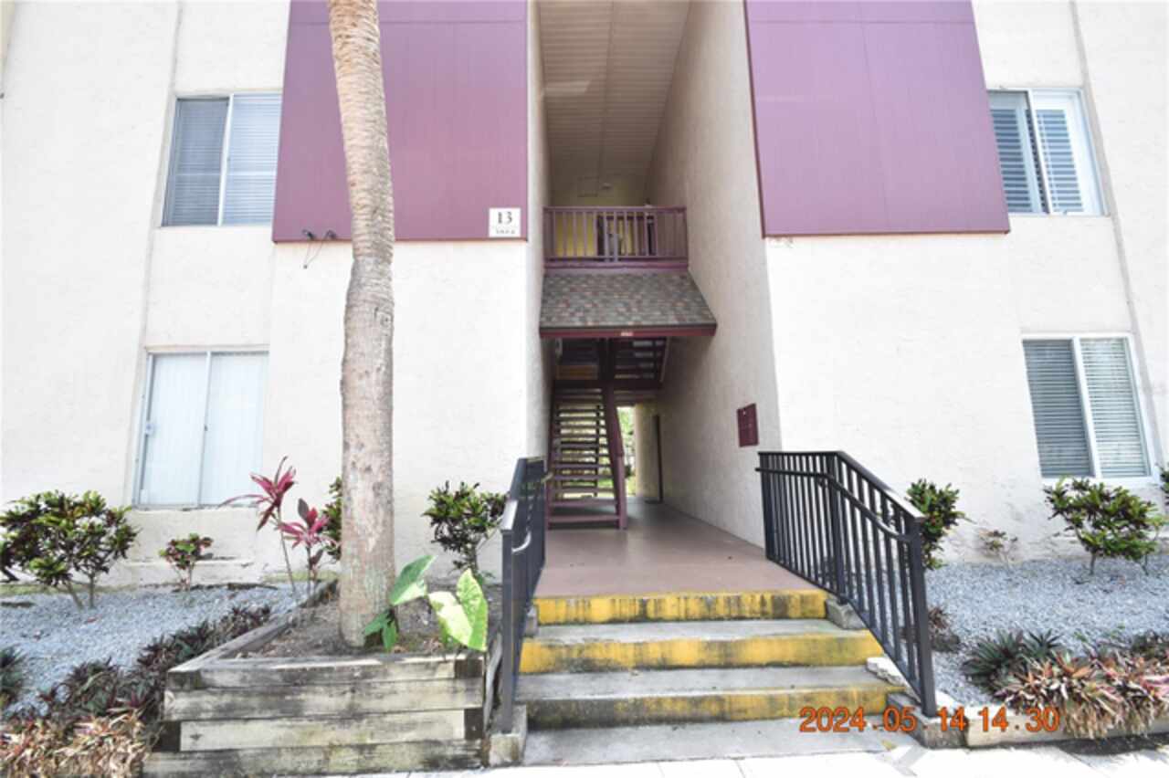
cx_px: 584
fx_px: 487
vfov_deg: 77.3
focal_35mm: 15
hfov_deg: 100.4
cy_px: 389
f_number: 7.1
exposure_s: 1/200
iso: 400
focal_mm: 10
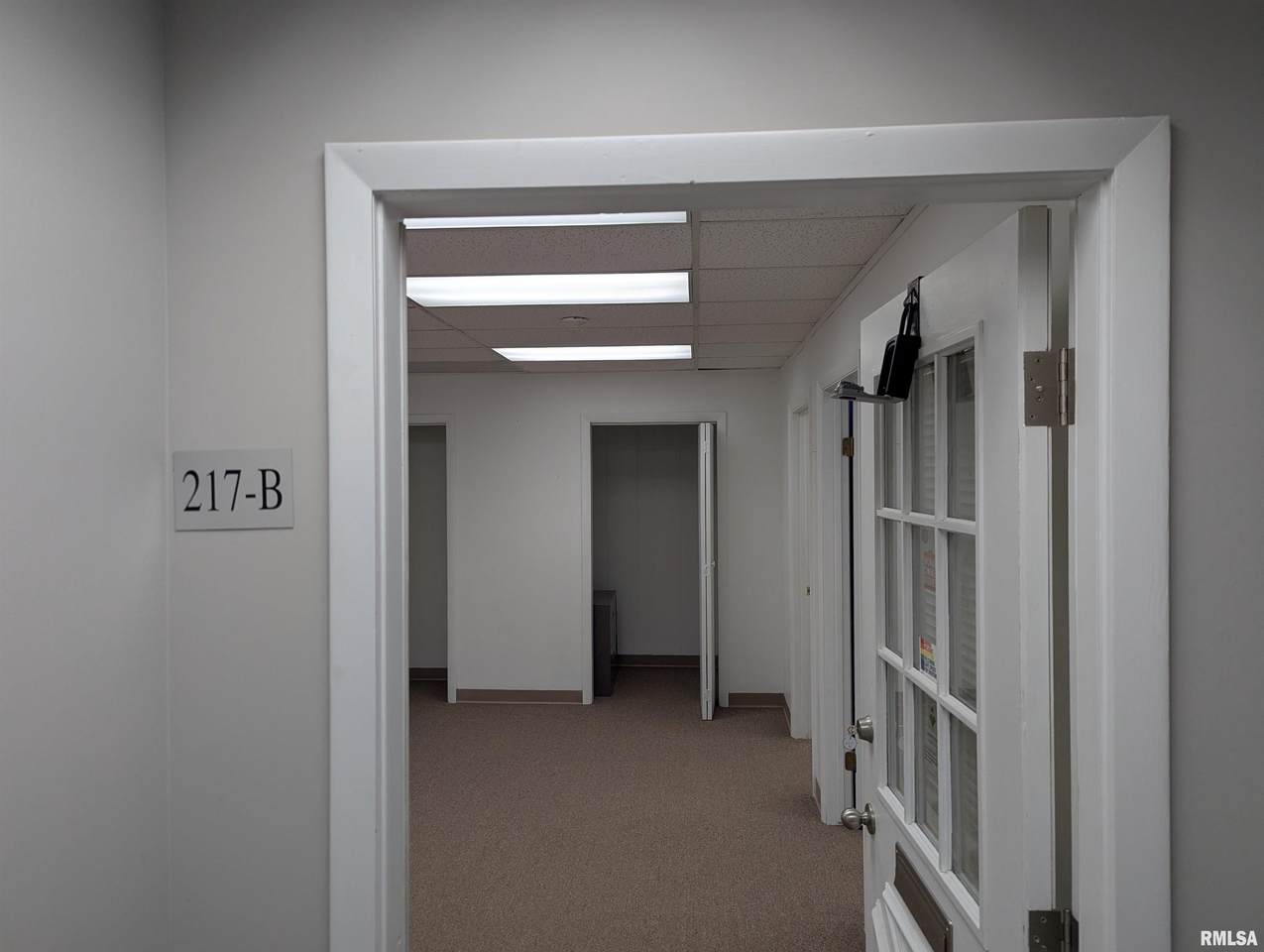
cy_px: 476
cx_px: 632
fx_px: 878
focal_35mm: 24
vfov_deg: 56.9
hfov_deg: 71.5
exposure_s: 1/127
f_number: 1.85
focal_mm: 6.81
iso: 40
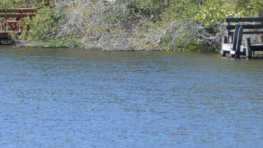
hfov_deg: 4.0
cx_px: 252
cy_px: -8
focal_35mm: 536
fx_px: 3739
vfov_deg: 2.3
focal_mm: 66
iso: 200
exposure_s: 1/500
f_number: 5.6
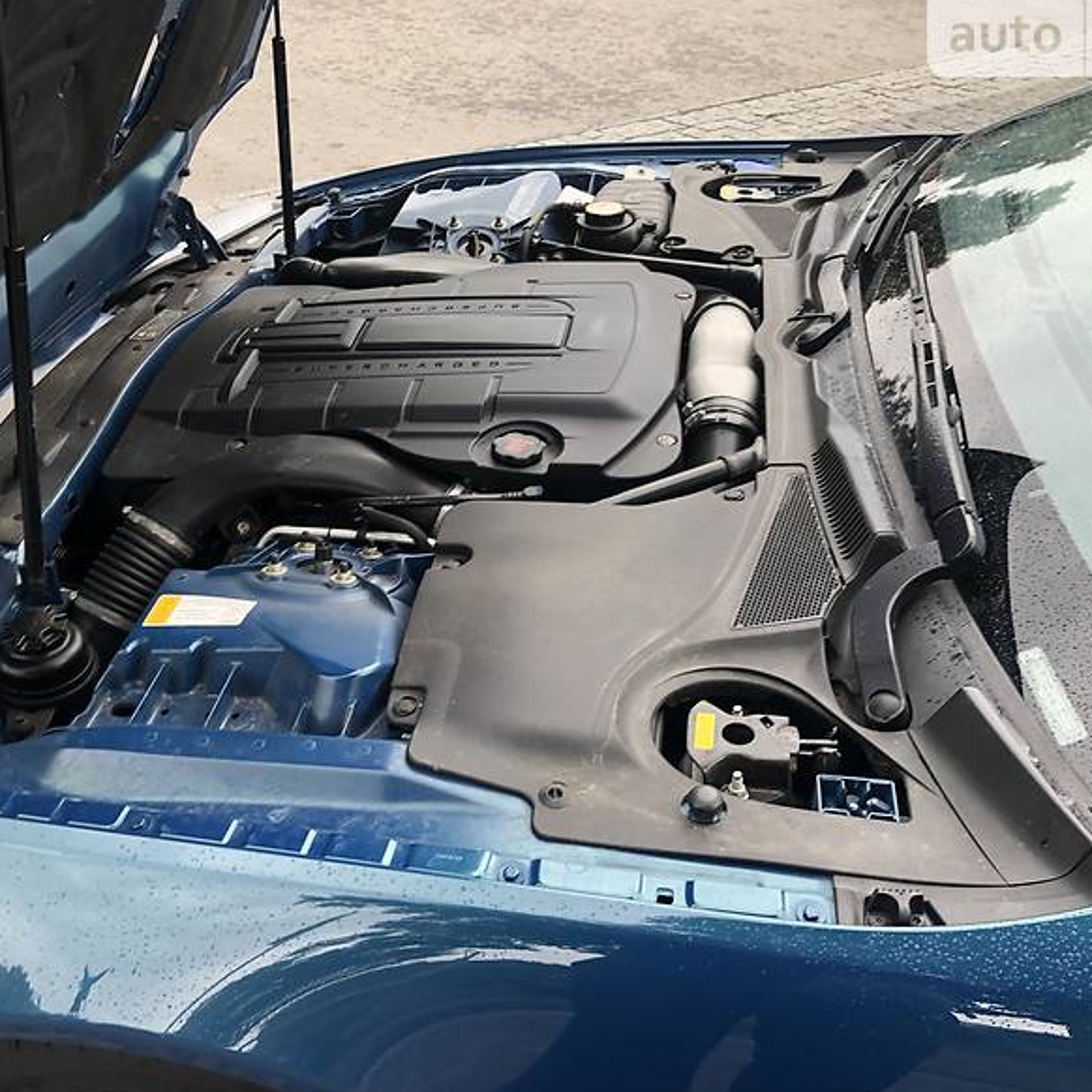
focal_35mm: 34
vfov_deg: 48.4
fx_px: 1213
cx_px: 475
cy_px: 537
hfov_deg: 48.3
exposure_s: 1/120
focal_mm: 4
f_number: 1.8
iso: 50
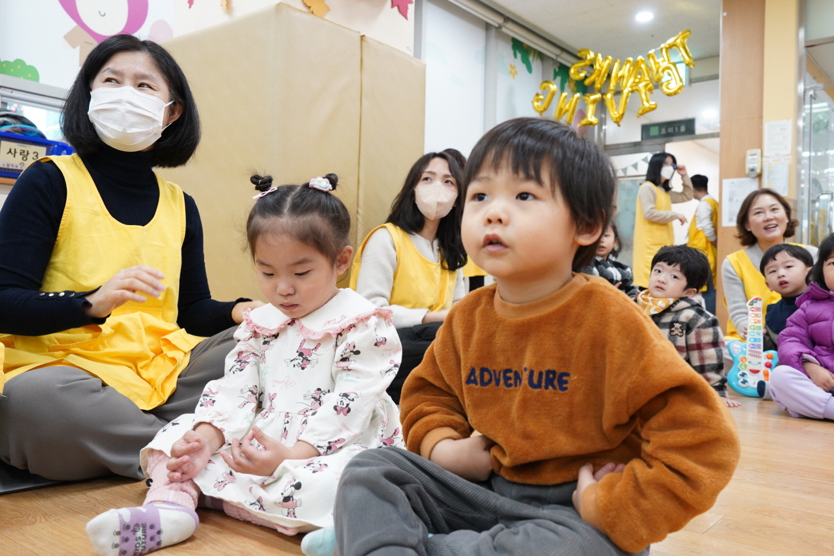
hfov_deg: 60.3
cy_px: 278
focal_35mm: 31
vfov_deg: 42.3
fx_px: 718
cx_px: 417
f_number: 5.6
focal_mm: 31
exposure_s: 1/60
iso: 2500
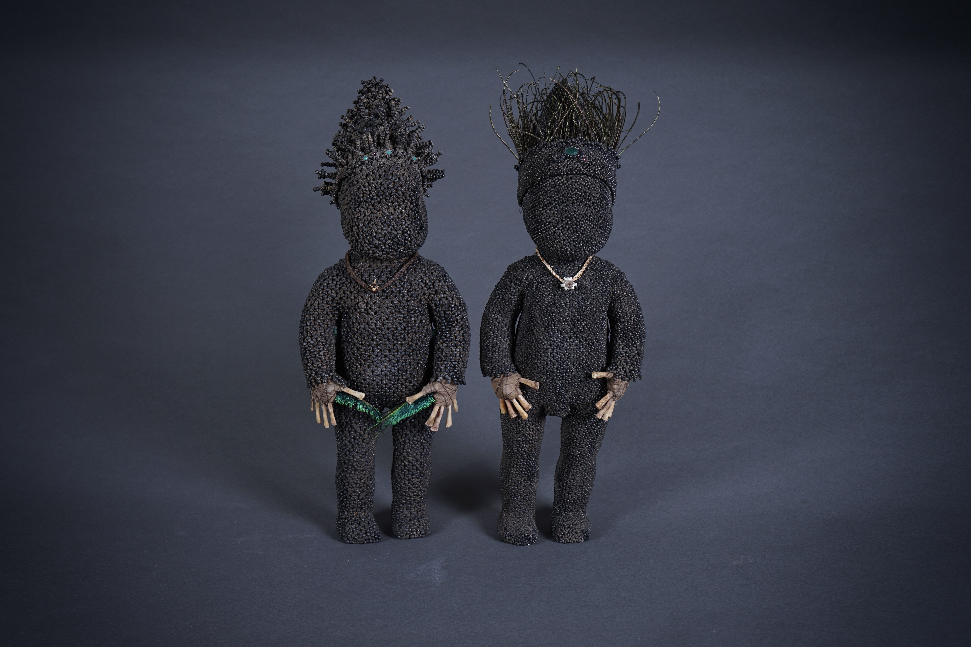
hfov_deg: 43.6
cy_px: 324
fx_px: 1214
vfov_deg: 29.9
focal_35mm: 45
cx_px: 486
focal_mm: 45
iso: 100
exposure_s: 1/160
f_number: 7.1
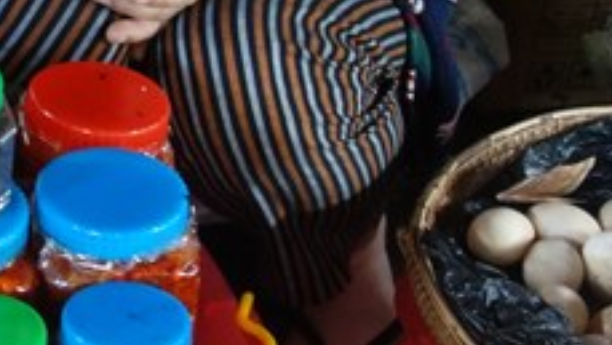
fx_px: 2078
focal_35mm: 128
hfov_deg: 15.9
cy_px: -31
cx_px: -174
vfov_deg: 9.4
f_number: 1.8
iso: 500
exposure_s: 1/30
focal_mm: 10.4
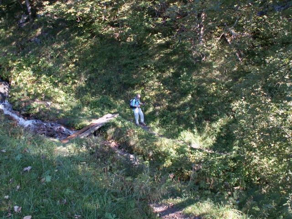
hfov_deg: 52.6
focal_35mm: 35
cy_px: 110
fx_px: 295
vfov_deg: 40.7
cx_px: 146
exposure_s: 1/30
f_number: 3.2
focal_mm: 5.86
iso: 50
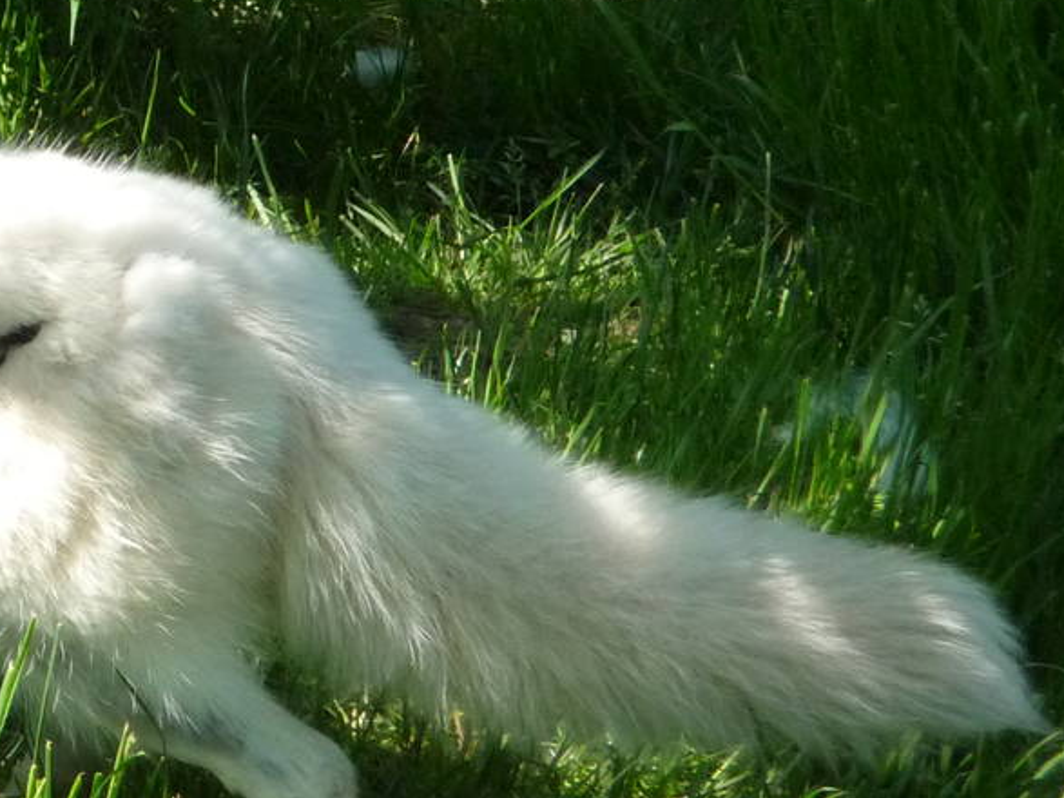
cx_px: -203
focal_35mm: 763
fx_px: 23448
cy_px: 263
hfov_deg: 2.6
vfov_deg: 1.9
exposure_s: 1/500
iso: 320
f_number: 4.9
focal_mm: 47
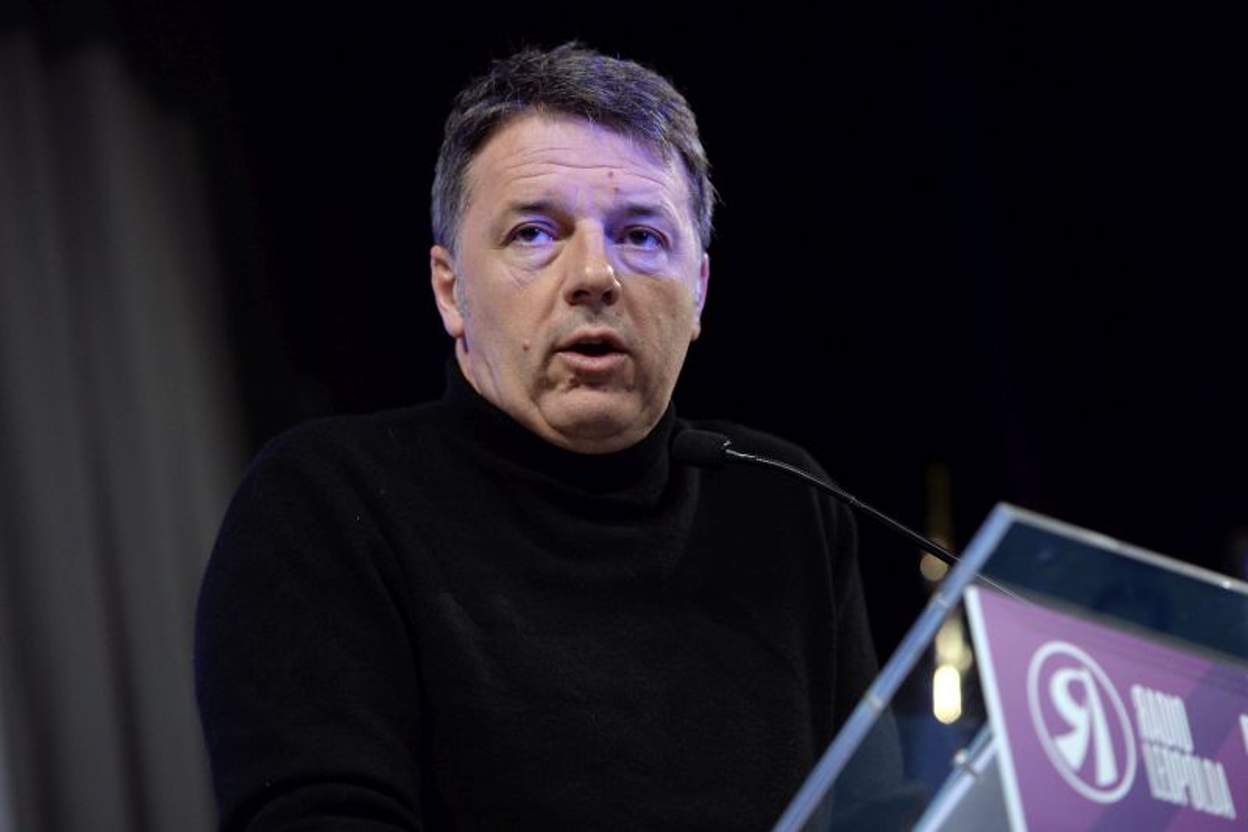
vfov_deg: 8.9
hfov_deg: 13.3
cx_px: 624
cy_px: 416
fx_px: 5372
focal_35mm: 155
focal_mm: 155
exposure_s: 1/250
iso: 1600
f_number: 3.5
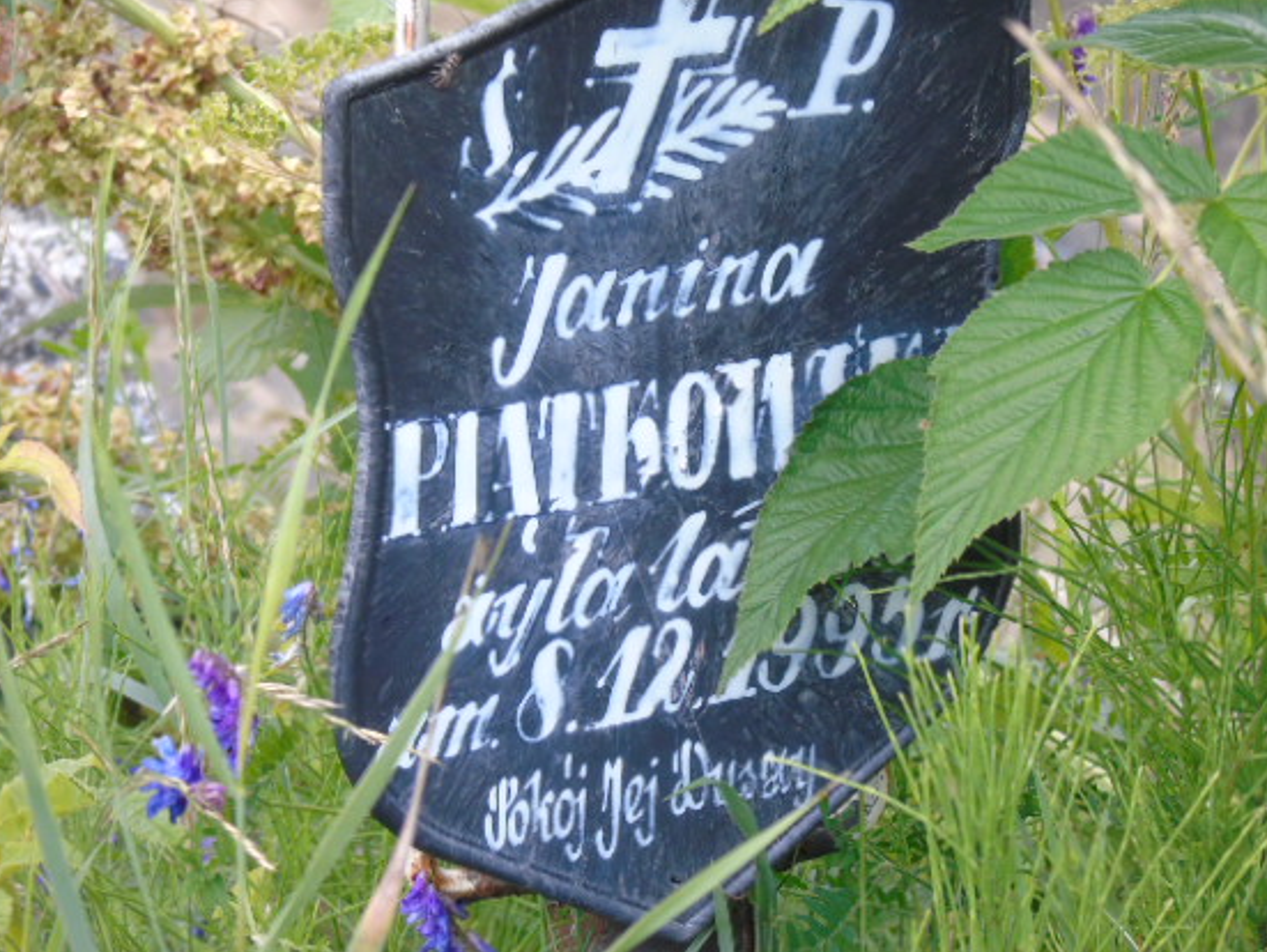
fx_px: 10328
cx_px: 701
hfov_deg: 7.0
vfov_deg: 5.3
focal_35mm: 282
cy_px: 437
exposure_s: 1/125
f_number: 4.8
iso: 400
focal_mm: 43
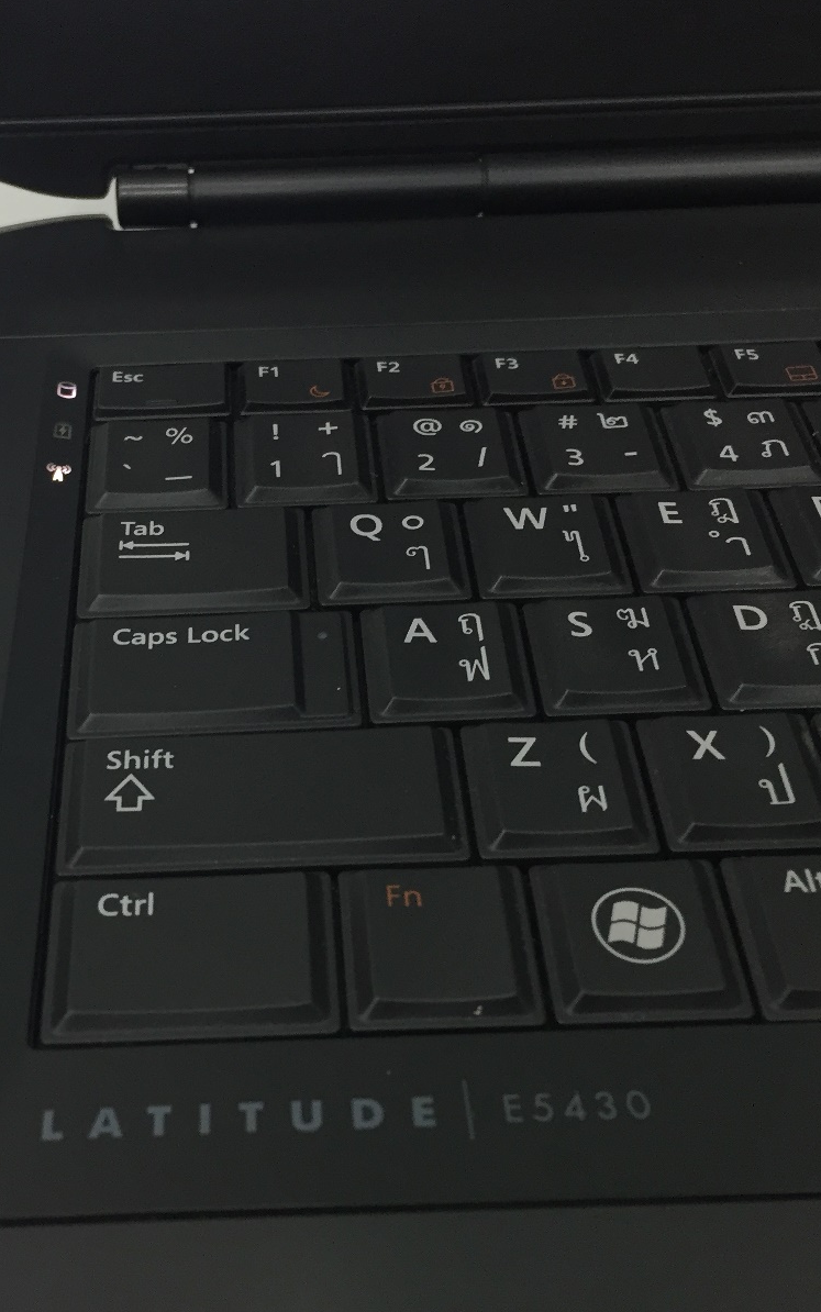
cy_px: 649
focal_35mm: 42
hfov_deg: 30.3
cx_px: 263
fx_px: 1503
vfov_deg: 47.2
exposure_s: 1/33
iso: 100
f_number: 2.2
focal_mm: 4.15
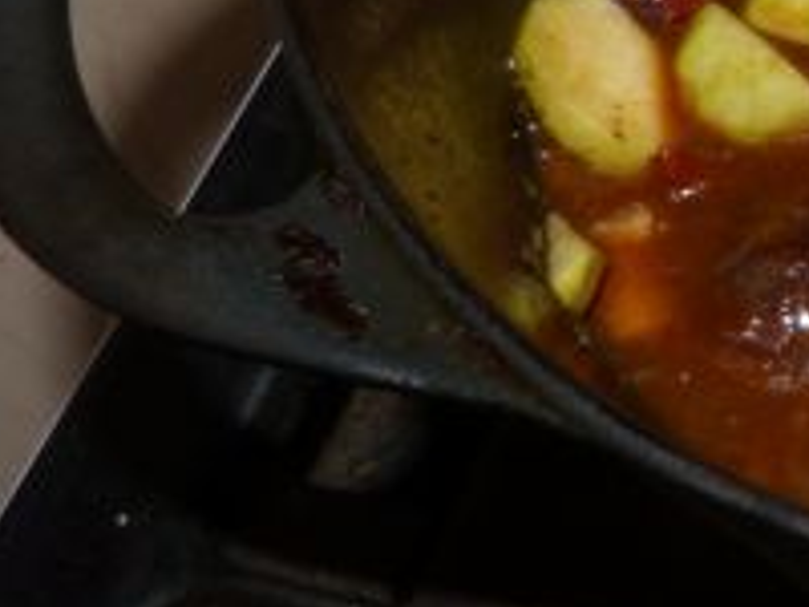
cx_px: 1286
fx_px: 1870
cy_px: 73
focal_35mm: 80
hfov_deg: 20.2
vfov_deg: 18.2
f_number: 2.8
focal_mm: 4.5
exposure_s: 1/60
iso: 100
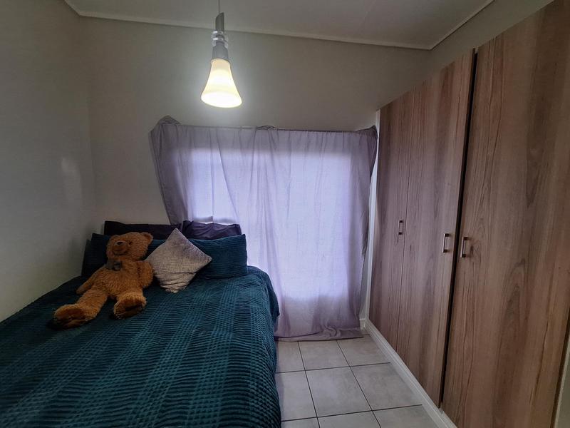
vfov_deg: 89.9
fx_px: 214
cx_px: 285
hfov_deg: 106.2
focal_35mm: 13
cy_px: 214
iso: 100
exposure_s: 1/40
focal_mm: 1.74
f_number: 2.2
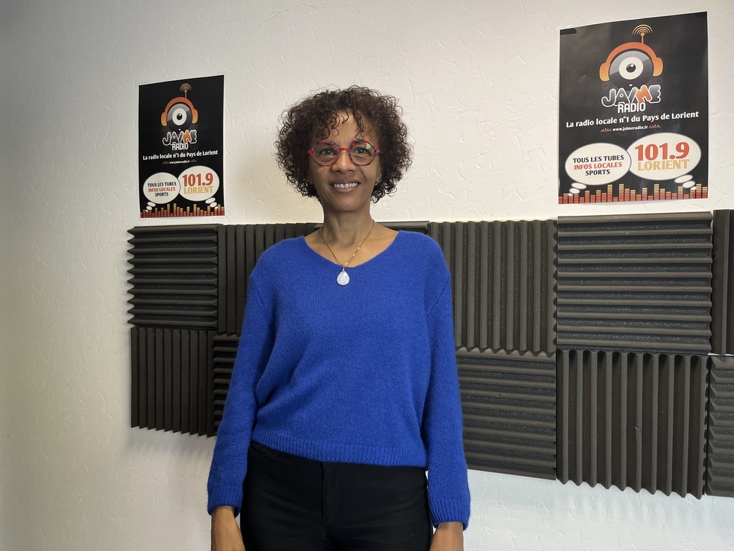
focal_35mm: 26
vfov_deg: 53.1
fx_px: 551
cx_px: 367
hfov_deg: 67.3
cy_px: 276
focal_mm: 5.1
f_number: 1.6
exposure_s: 1/100
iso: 125
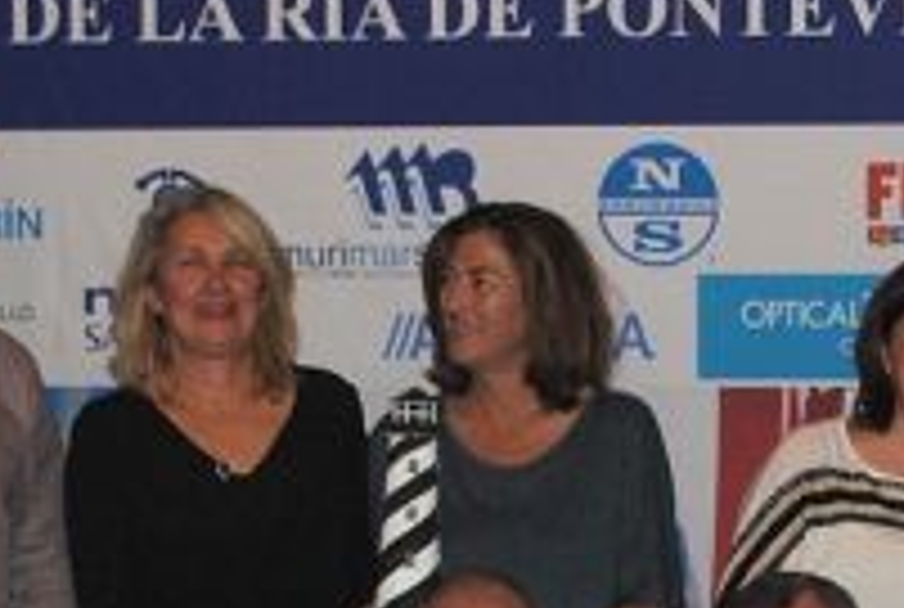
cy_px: 682
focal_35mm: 143
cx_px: 657
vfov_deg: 9.5
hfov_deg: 14.3
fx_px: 3599
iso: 200
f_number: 4
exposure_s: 1/60
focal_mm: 24
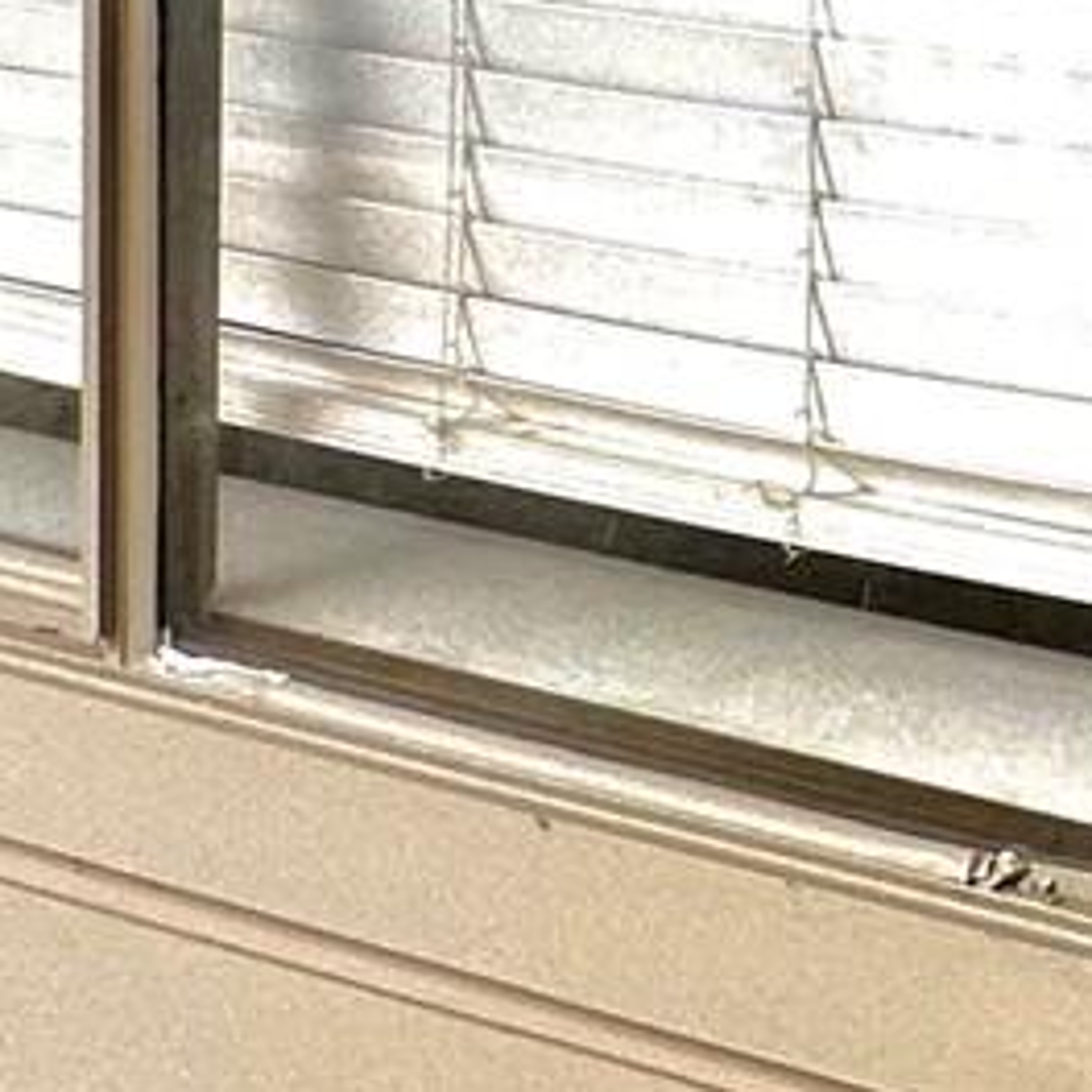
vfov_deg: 15.9
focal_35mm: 96
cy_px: -745
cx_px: 3168
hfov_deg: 11.5
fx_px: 3426
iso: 40
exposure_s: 1/104
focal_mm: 2.22
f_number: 2.2
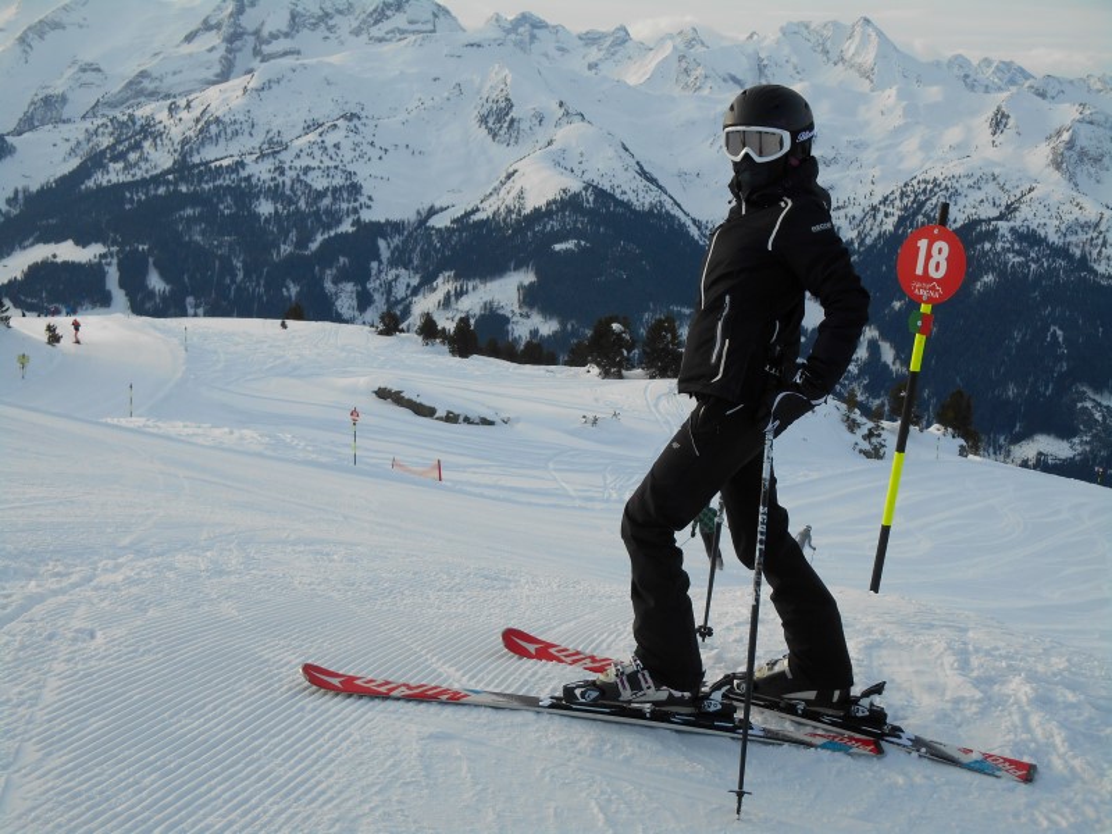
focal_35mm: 46
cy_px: 417
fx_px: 1478
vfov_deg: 31.5
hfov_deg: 41.2
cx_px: 556
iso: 80
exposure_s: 1/320
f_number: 4
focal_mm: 8.3
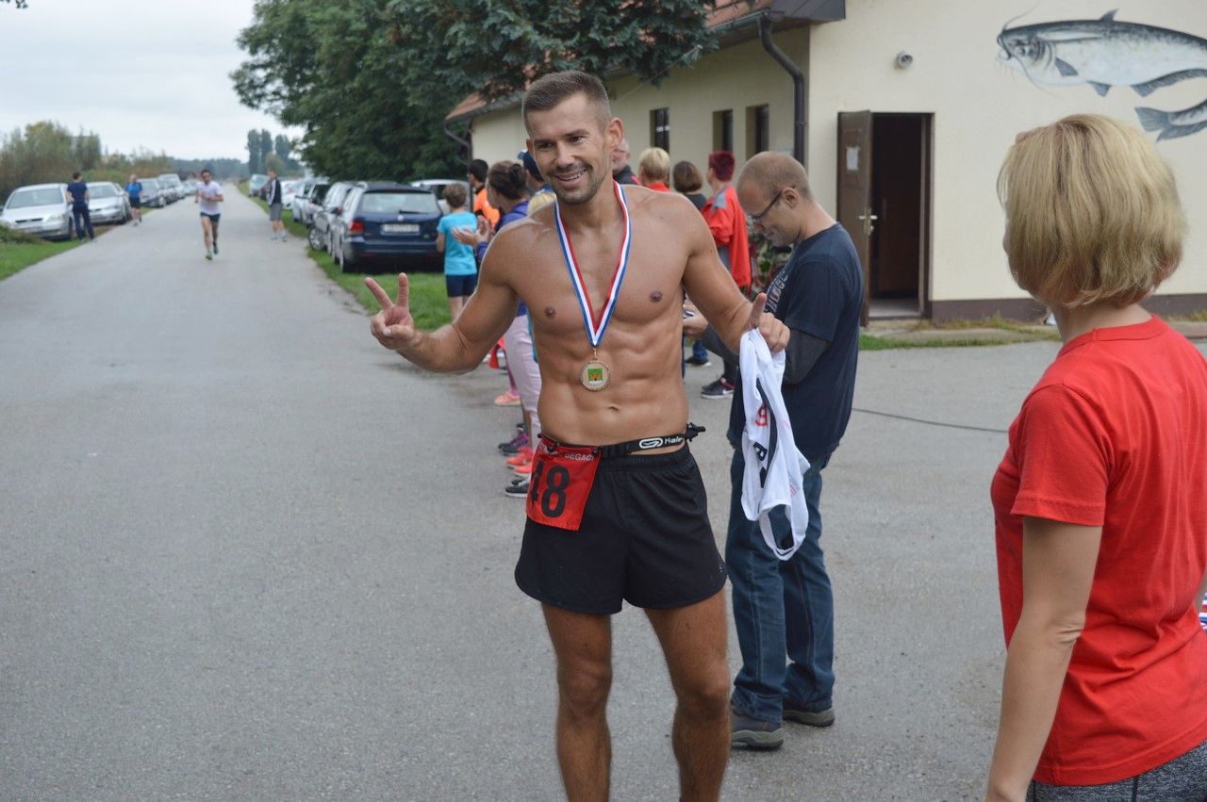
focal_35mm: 48
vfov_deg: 28.0
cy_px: 401
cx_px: 604
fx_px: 1608
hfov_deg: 41.1
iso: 100
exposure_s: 1/160
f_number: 6.3
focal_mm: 32
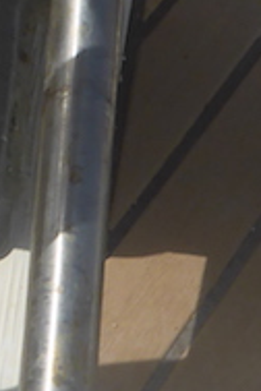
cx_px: -12
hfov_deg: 8.3
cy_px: 438
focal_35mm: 164
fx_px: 1783
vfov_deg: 12.3
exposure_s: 1/250
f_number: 10
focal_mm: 4.9
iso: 100
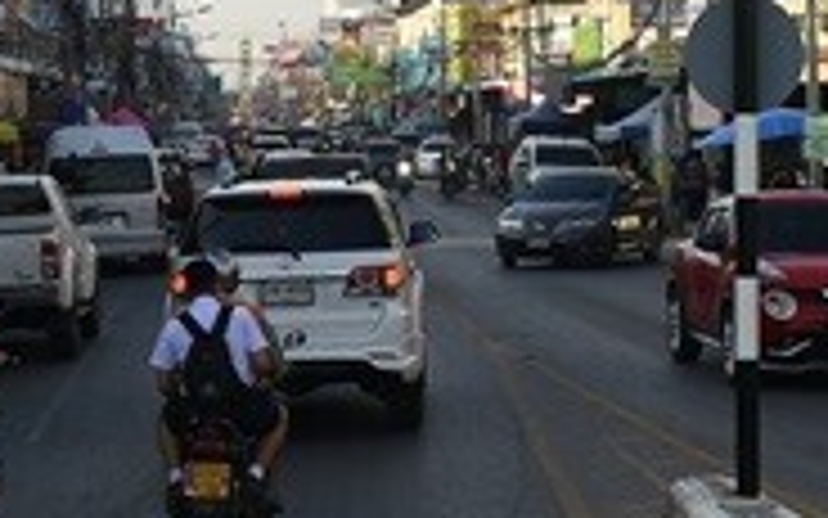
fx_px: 3022
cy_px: 56
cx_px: 360
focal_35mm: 134
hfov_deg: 15.6
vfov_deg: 9.7
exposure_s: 1/250
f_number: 6.3
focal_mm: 23
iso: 100
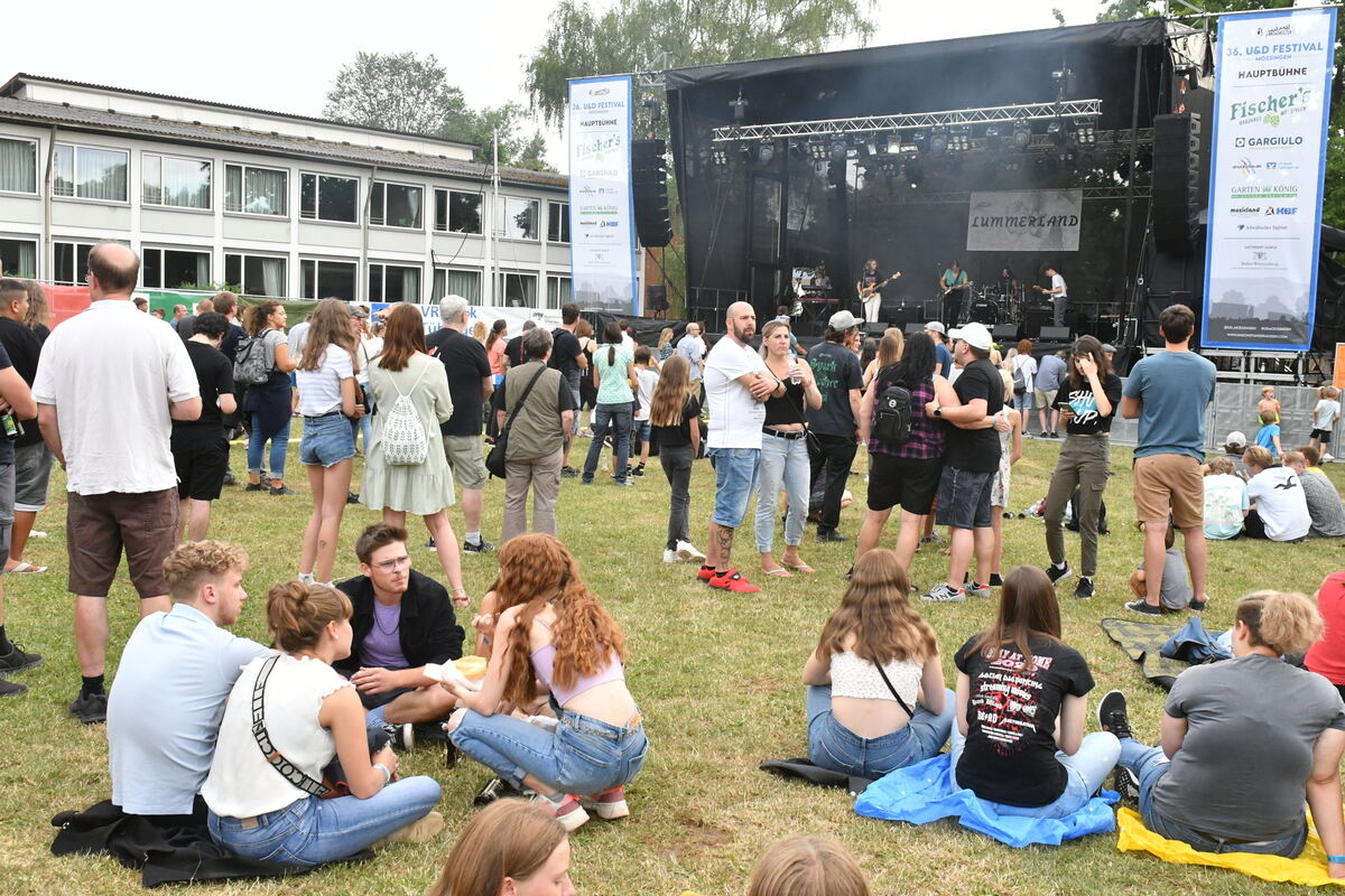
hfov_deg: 53.1
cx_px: 672
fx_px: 1345
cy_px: 448
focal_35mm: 36
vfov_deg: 36.9
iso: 2000
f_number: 9
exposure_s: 1/250
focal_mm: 24
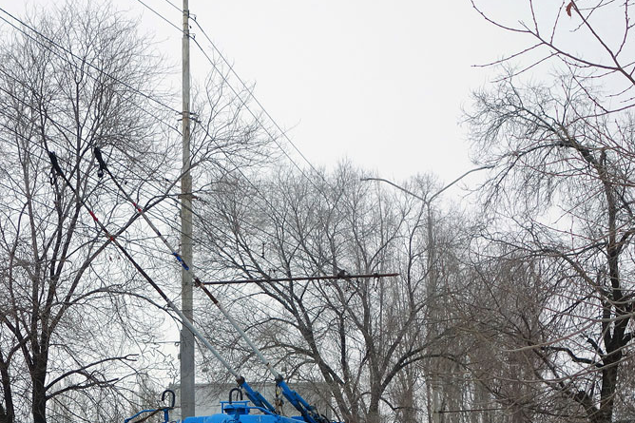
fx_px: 2028
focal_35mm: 115
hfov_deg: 17.8
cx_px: 227
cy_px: 361
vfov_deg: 11.8
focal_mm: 23.82
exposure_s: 1/500
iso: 250
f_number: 4
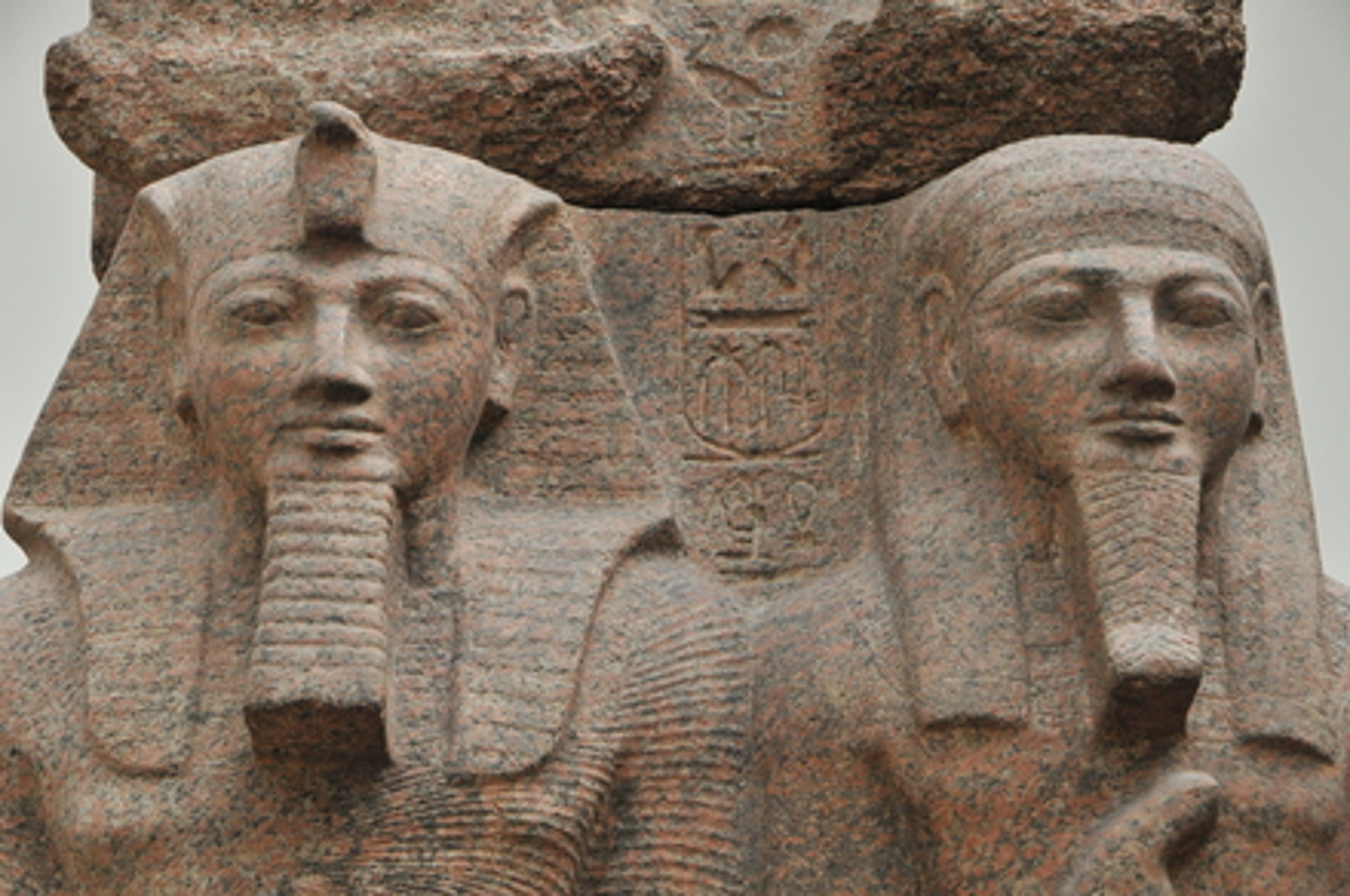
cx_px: 675
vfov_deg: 15.1
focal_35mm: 90
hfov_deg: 22.7
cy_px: 448
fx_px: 3370
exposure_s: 1/320
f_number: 9
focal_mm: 60
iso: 640
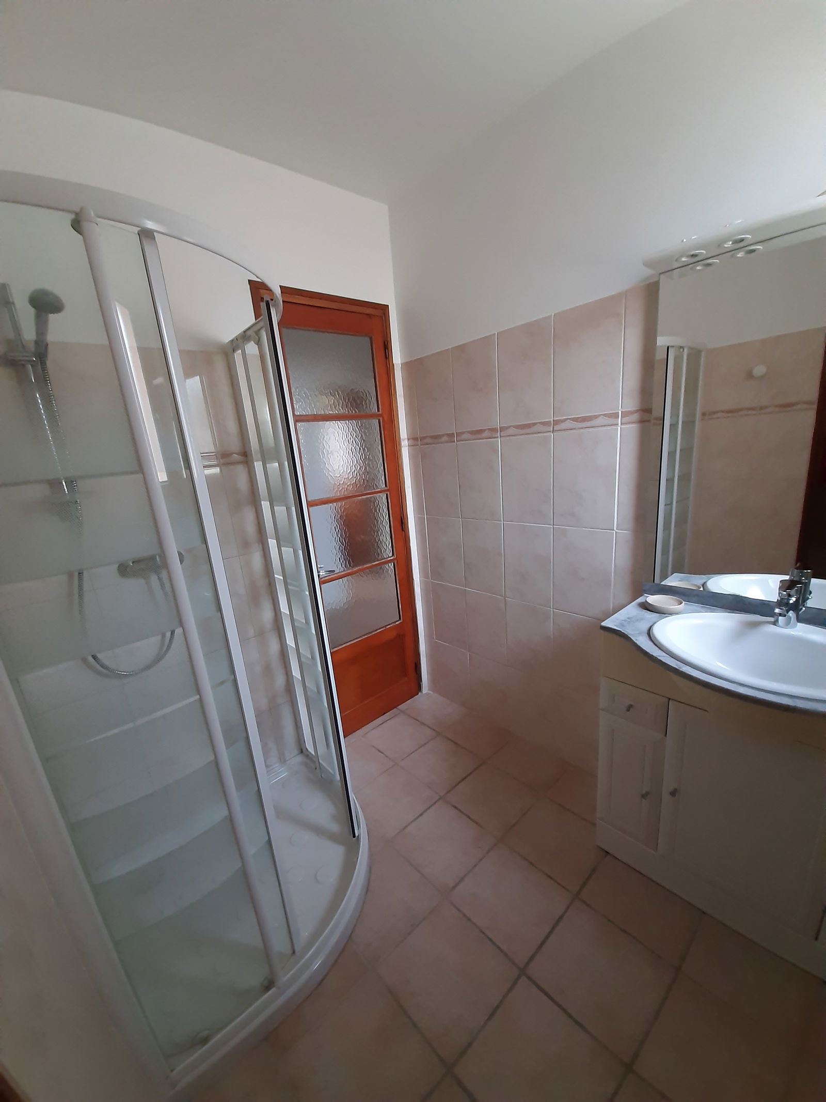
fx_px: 414
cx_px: 413
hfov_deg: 89.9
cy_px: 551
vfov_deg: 106.2
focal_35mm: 13
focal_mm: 1.42
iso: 250
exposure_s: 1/25
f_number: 2.2
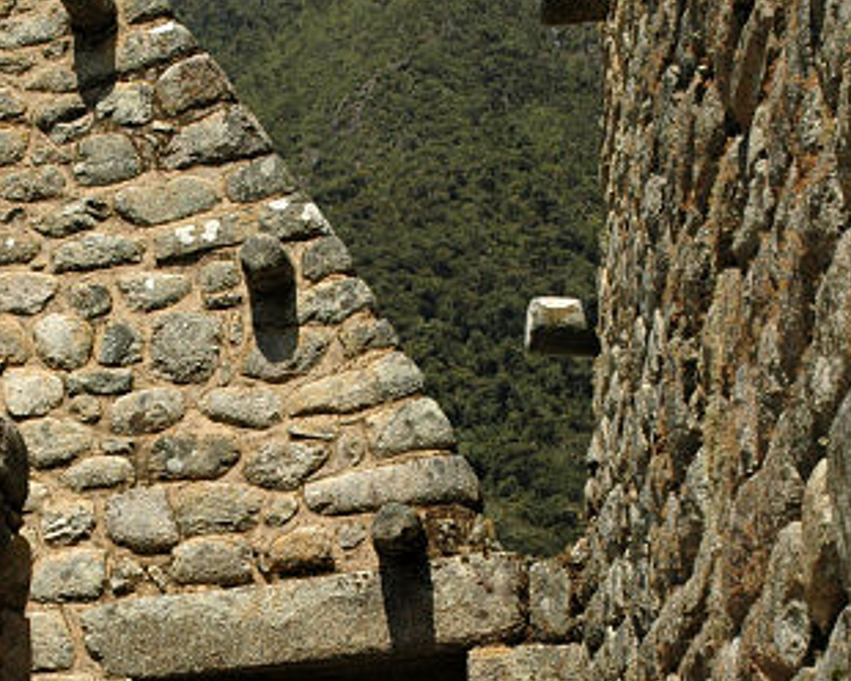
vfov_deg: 16.4
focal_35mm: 92
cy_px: 681
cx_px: 265
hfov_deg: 20.7
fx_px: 2319
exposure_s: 1/640
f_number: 13
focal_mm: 29
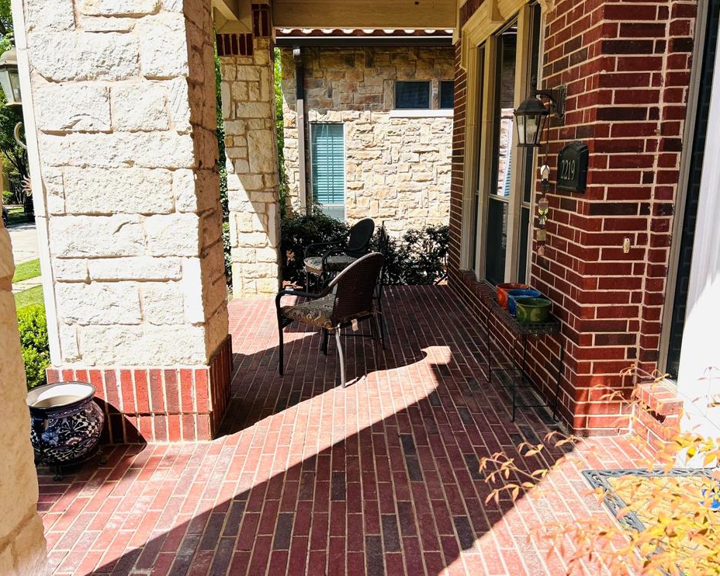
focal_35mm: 28
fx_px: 597
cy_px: 281
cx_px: 345
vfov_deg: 51.5
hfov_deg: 62.2
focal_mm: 5.7
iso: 50
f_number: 1.5
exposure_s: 1/3356
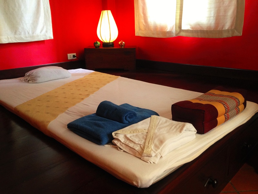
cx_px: 129
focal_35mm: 33
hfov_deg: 55.4
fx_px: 246
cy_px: 97
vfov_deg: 42.9
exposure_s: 1/20
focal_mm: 4.12
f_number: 2.4
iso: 200
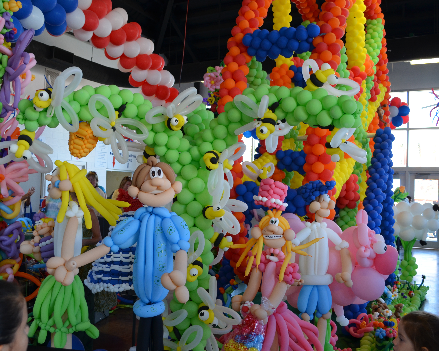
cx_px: 209
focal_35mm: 34
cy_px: 175
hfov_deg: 52.8
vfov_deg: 43.4
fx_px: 442
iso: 400
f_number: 5
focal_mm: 20
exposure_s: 1/100
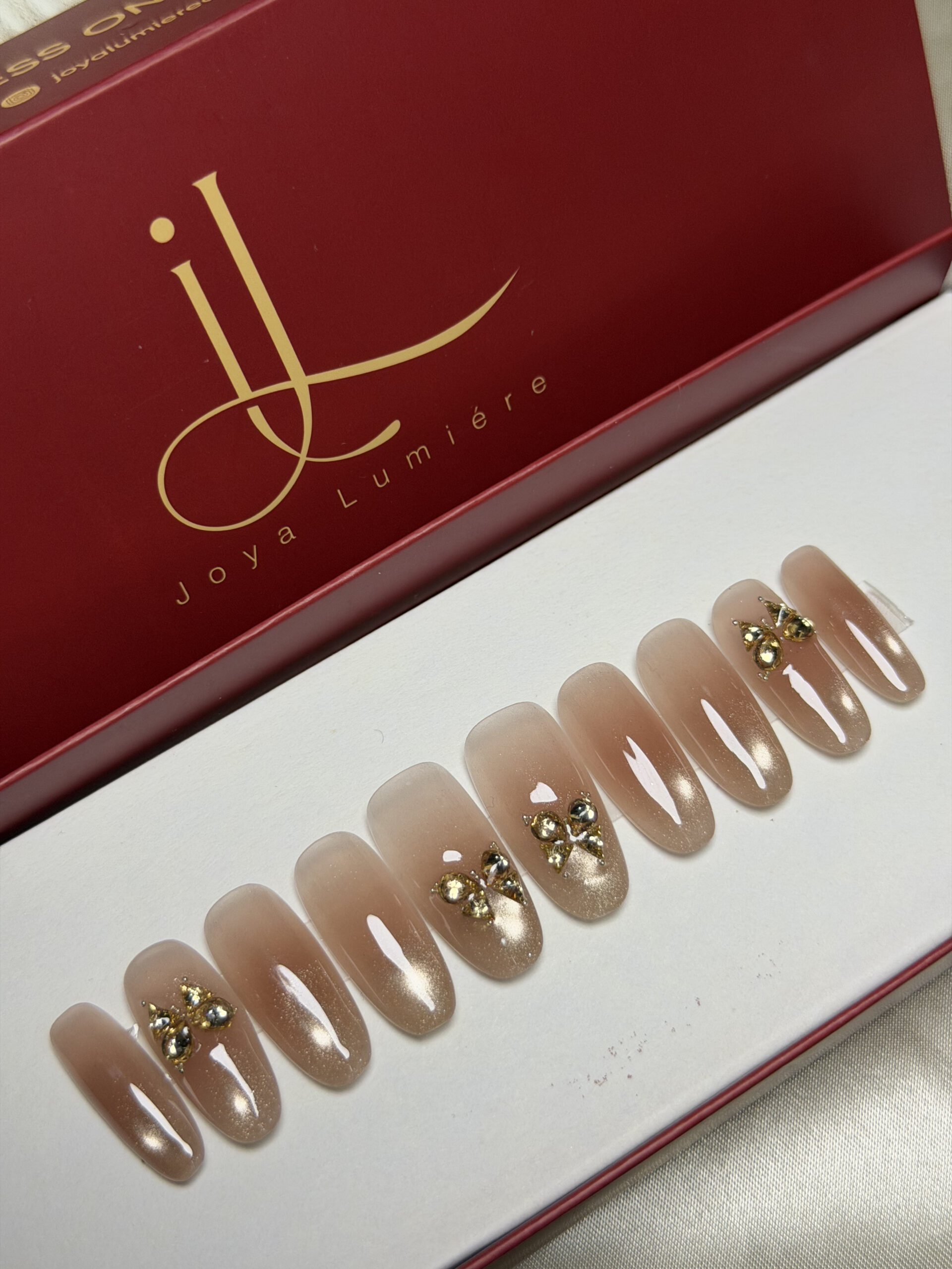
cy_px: 634
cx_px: 476
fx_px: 1760
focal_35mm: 48
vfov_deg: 39.7
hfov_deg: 30.3
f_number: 1.78
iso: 100
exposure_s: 1/97
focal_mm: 6.76
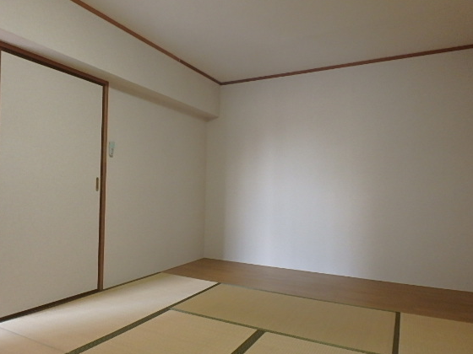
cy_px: 190
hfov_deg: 71.6
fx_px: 328
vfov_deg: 56.8
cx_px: 231
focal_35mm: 24
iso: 400
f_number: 3.5
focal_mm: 3.7
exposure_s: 1/30
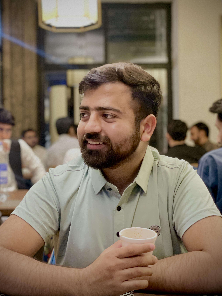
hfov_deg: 23.6
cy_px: 132
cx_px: 103
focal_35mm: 62
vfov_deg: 31.2
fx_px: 530
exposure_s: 1/14
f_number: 2
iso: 640
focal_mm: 6
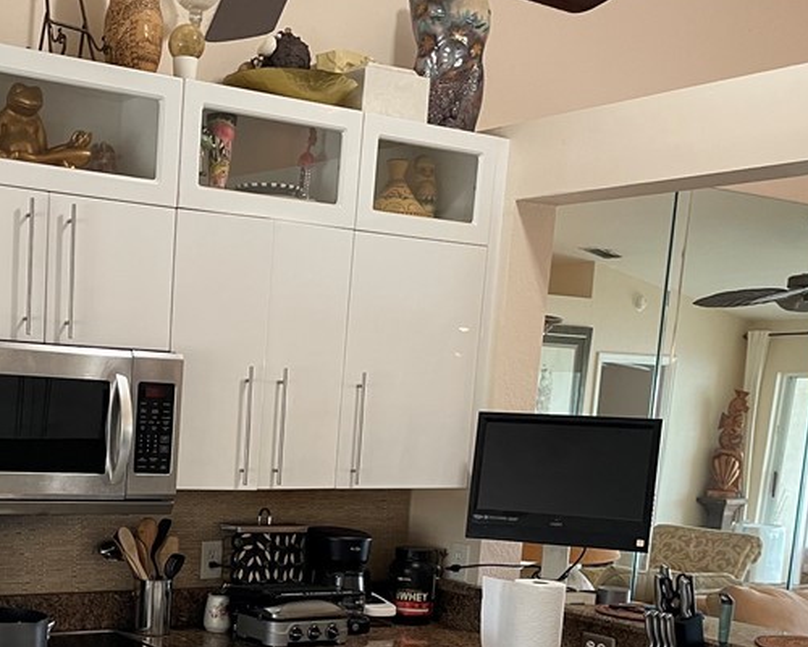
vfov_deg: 27.9
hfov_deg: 34.8
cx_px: 154
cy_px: 605
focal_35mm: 52
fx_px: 1244
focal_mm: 4.2
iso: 200
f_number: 1.6
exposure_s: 1/60
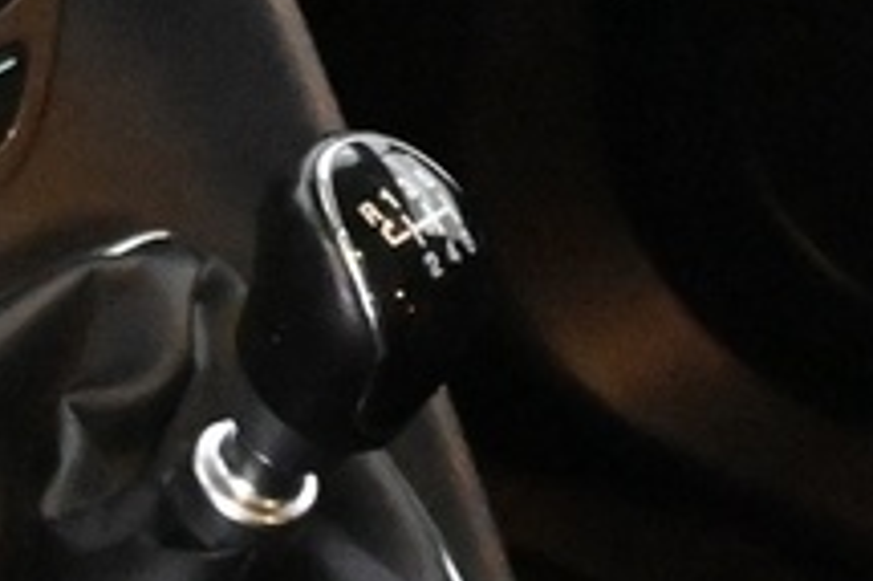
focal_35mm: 232
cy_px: -366
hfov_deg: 8.7
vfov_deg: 5.8
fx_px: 5613
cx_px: -487
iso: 9000
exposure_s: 1/60
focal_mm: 20.5
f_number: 3.8
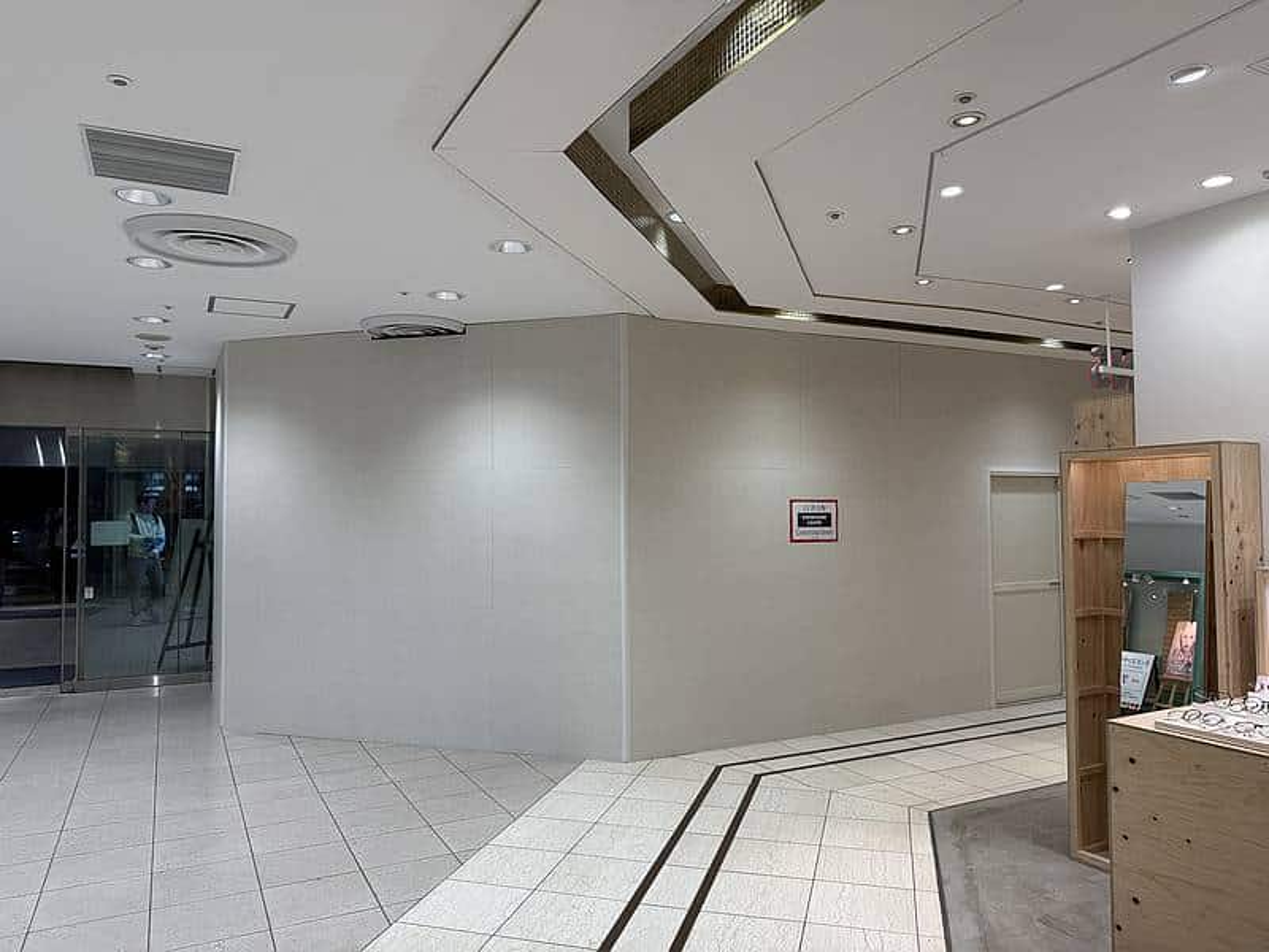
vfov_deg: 56.8
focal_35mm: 24
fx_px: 880
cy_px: 476
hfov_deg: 71.6
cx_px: 634
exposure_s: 1/241
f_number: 1.78
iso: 80
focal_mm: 6.76
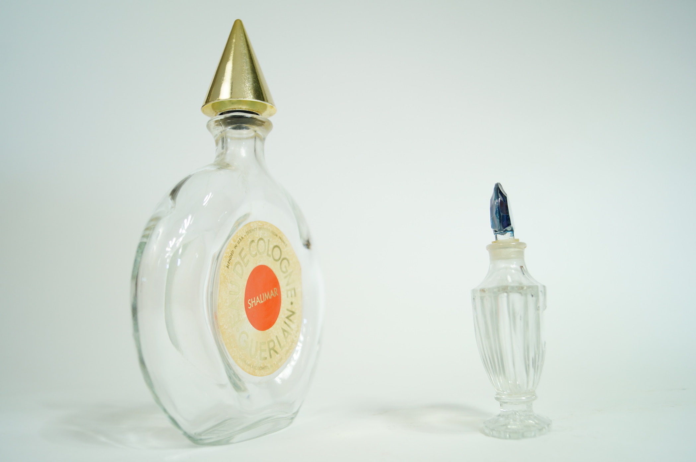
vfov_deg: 39.8
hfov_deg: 57.3
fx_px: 637
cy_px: 231
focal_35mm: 33
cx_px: 348
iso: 100
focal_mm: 22
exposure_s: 1/10
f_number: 4
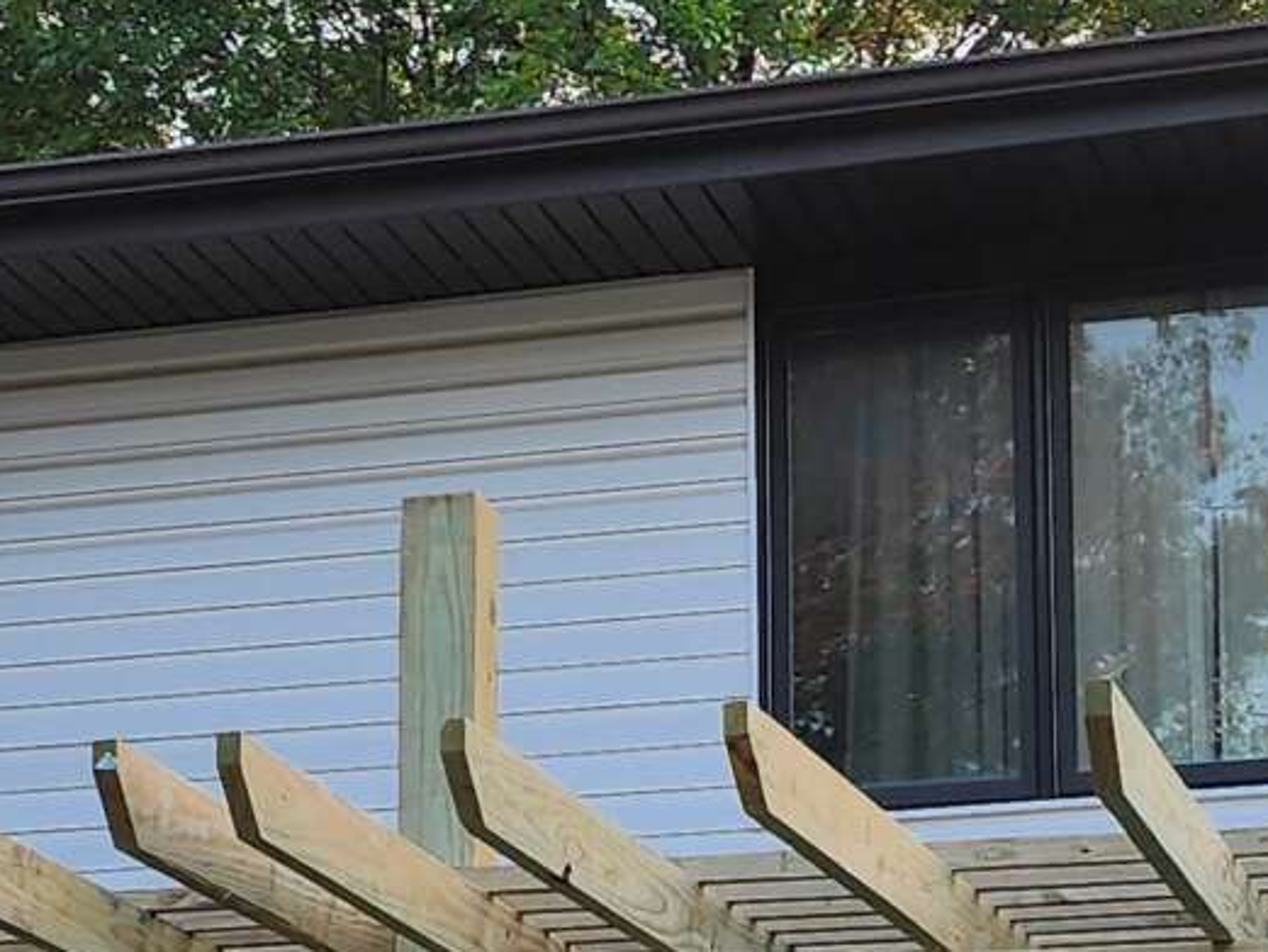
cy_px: 1042
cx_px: 562
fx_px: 4140
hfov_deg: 17.4
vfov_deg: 12.9
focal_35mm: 113
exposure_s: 1/180
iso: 32
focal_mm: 6.4
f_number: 1.8
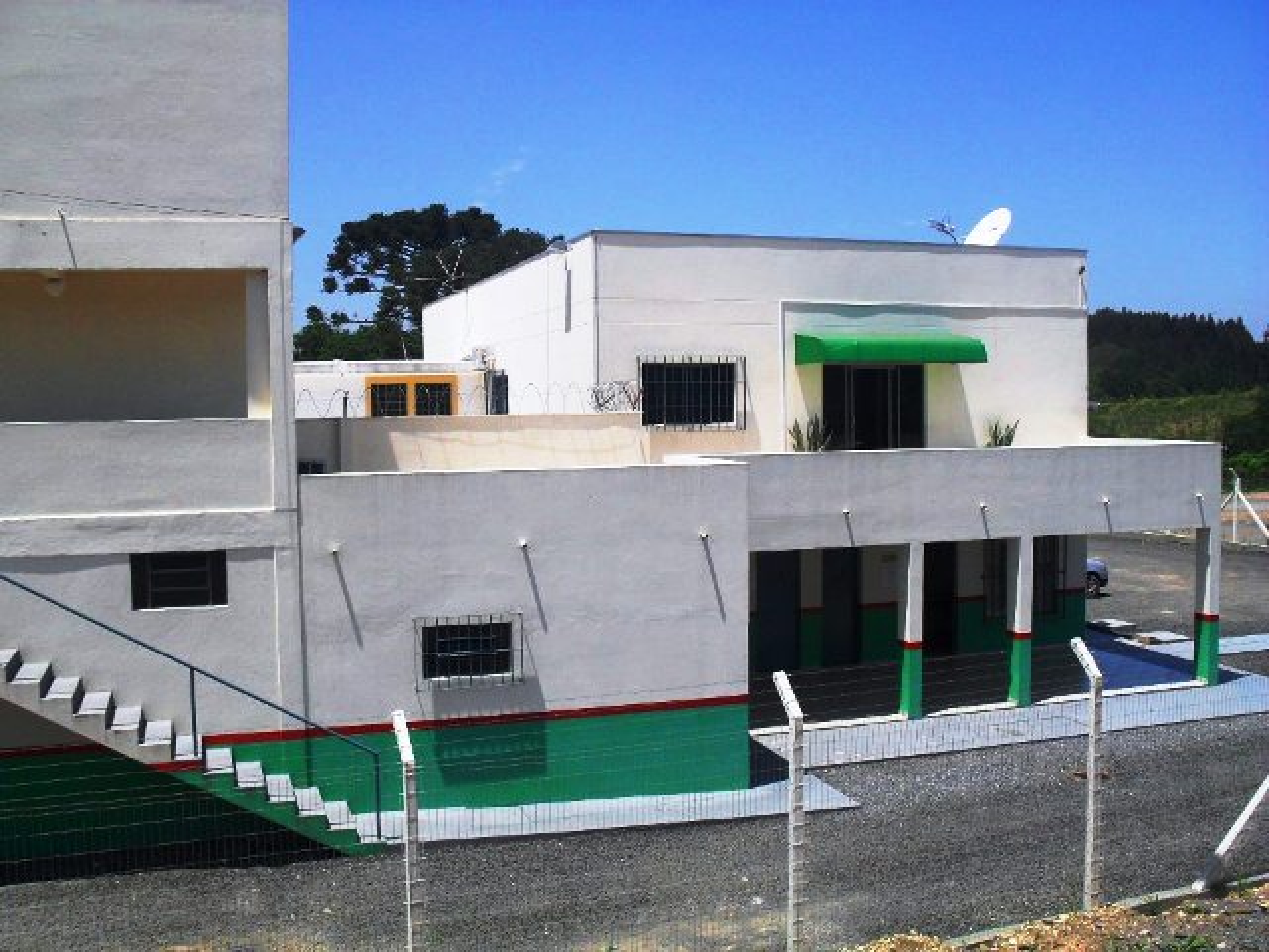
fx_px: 1283
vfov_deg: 40.7
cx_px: 634
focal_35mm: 35
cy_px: 476
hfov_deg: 52.6
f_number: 8.4
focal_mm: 6.3
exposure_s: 1/350
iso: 100
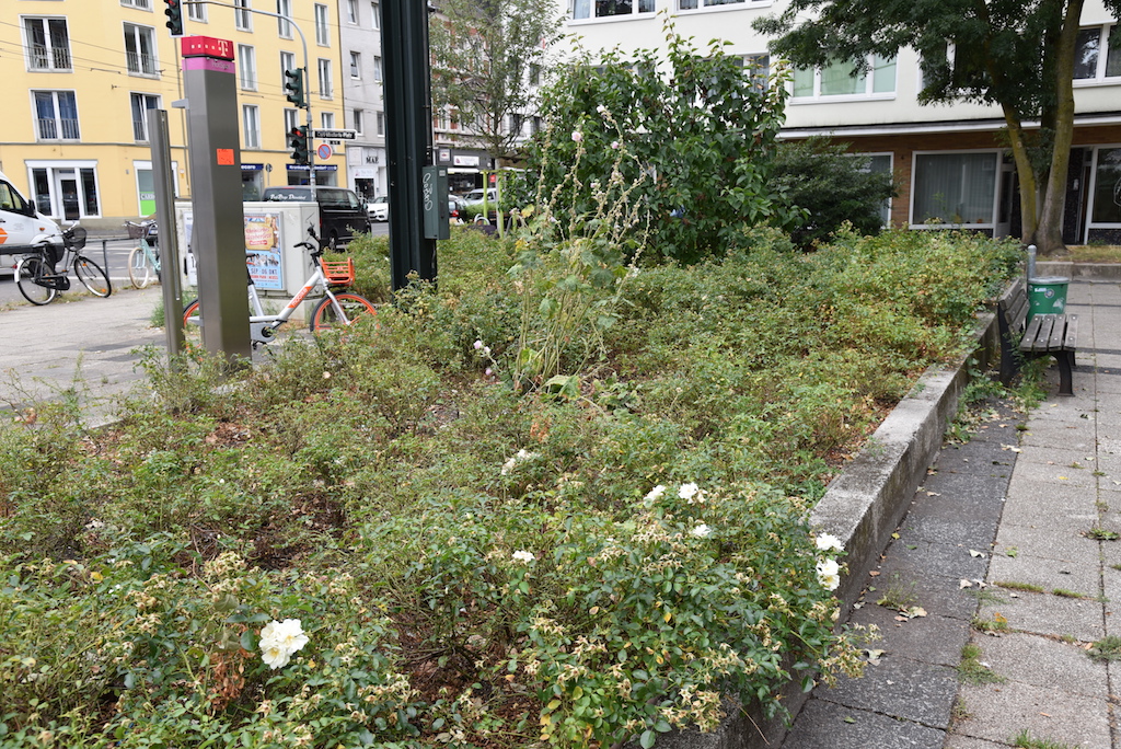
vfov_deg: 41.2
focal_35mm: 32
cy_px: 374
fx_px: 997
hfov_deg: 58.7
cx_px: 560
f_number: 7.1
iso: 400
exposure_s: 1/200
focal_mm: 32
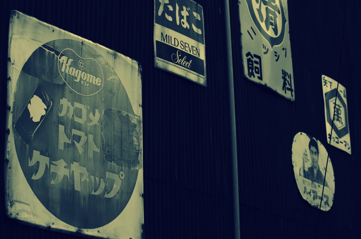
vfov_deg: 13.0
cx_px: 180
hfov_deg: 19.5
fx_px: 1051
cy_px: 120
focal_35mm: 105
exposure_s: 1/400
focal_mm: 70
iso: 100
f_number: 4
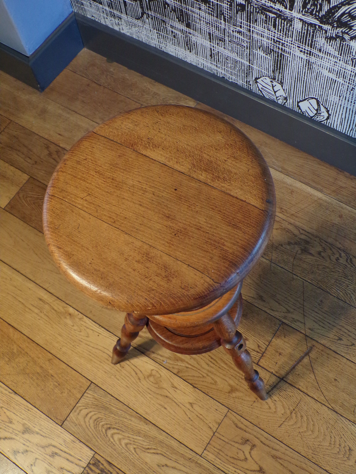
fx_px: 507
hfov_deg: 38.7
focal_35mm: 37
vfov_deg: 50.1
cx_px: 178
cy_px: 237
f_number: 3.3
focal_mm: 6.6
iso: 239
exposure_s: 1/17
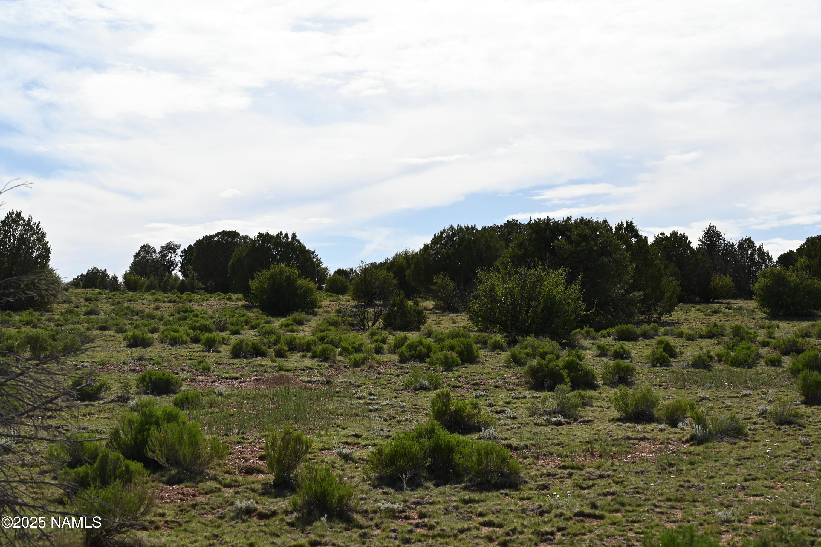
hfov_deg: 33.4
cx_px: 410
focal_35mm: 60
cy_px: 274
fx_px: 1367
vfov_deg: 22.6
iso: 100
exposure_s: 1/500
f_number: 8
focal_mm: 60
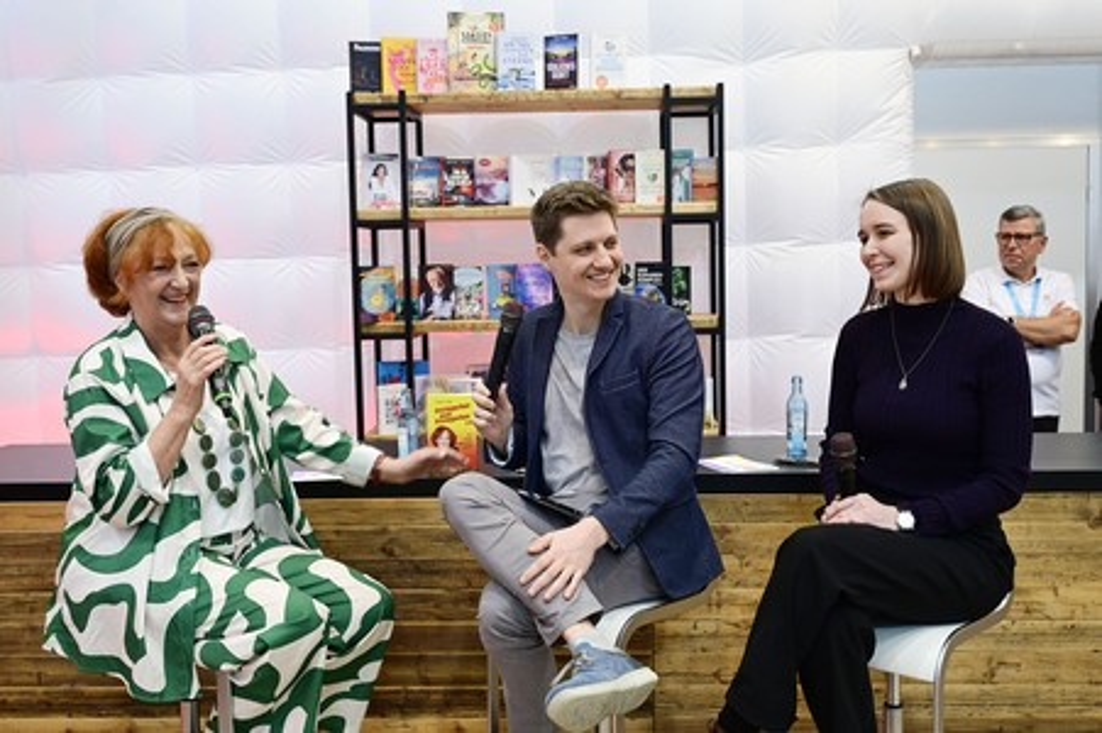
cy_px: 366
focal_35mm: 38
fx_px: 1162
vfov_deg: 35.0
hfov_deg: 50.7
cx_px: 551
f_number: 4.5
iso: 1600
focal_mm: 38
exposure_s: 1/125
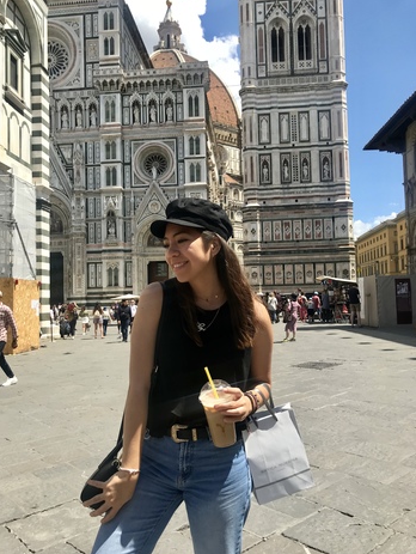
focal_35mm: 29
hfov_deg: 48.3
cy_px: 280
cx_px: 204
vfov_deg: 61.6
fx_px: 464
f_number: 1.8
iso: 20
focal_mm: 3.99
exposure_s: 1/1520
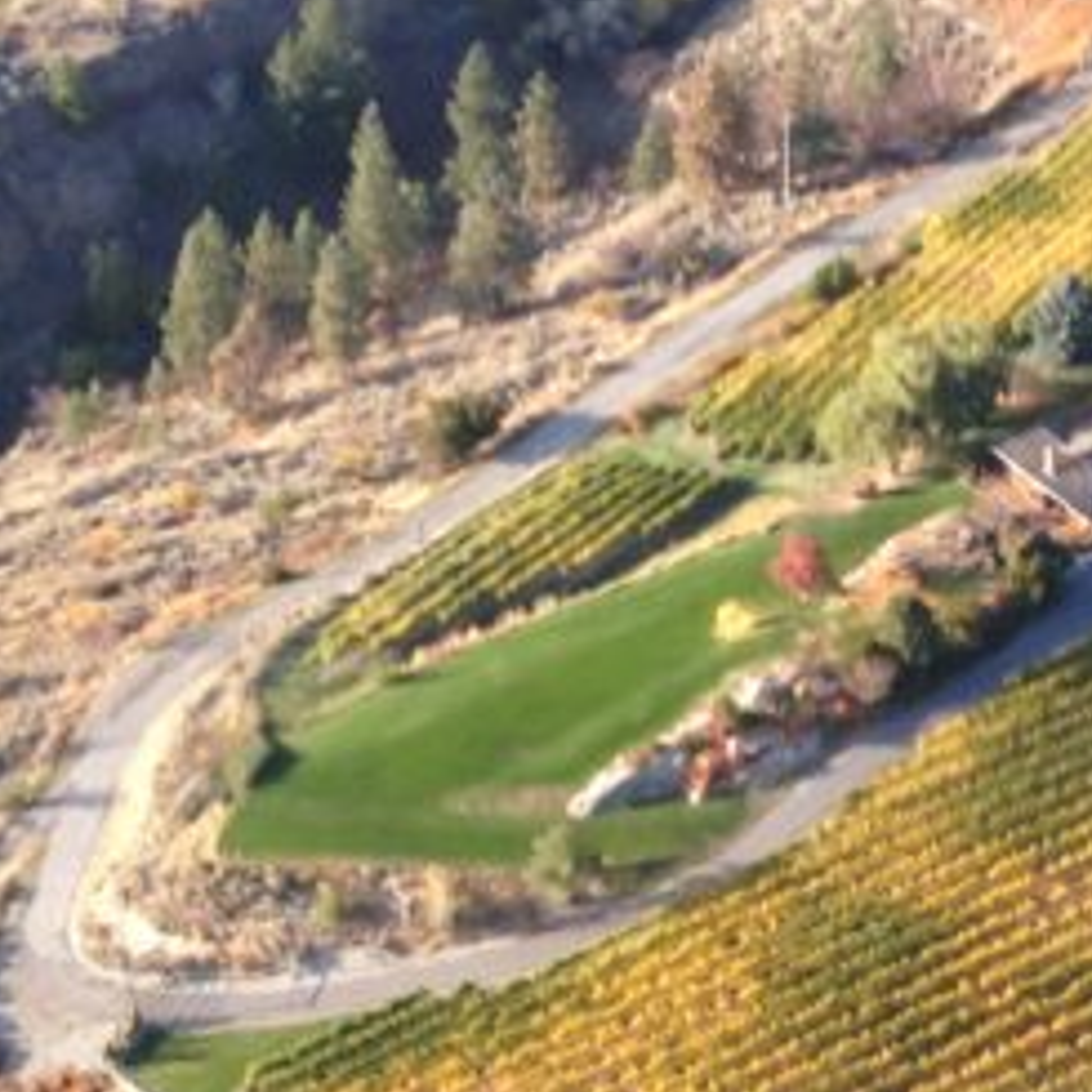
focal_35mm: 122
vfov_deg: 14.3
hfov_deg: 14.1
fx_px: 4354
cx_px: 994
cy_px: 677
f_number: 2.4
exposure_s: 1/279
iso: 50
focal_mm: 4.12
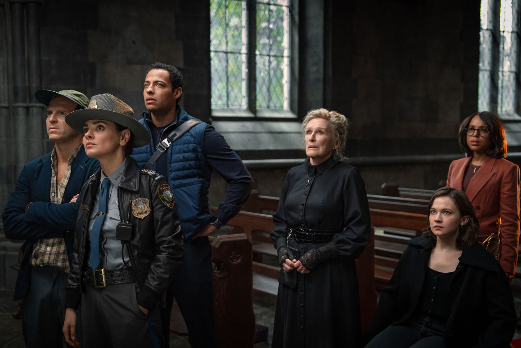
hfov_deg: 41.9
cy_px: 174
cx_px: 260
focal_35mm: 47
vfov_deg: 28.6
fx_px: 680
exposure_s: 1/80
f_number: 2.8
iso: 2000
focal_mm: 47
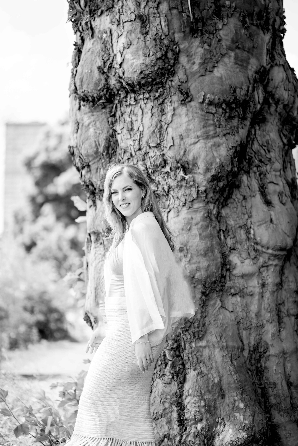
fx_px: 1055
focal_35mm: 85
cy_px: 223
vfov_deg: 23.9
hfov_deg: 16.1
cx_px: 149
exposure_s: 1/1250
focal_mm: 85
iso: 100
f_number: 2
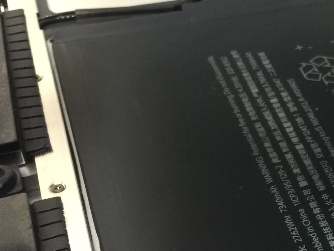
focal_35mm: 75
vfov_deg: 19.4
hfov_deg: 24.5
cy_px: 211
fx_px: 723
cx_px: 356
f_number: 2.2
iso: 125
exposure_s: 1/15
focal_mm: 4.15
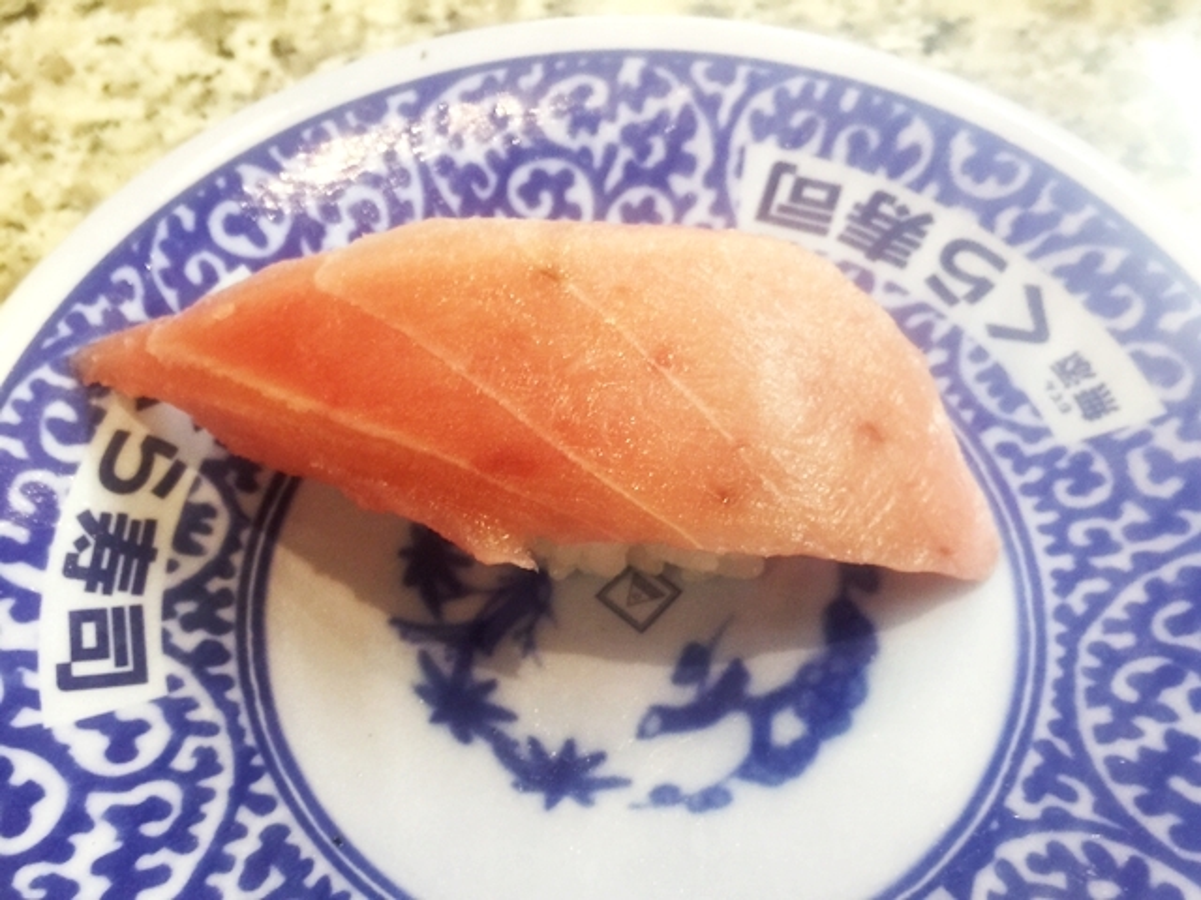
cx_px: 600
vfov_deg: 48.2
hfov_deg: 61.7
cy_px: 450
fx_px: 1006
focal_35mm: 29
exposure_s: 1/33
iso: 32
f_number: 2.2
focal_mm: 4.15
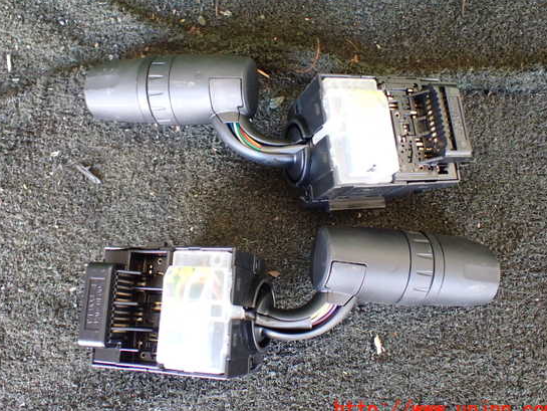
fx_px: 522
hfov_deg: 55.3
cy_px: 197
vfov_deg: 43.0
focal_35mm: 33
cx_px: 260
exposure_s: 1/40
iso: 800
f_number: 2.3
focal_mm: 5.4
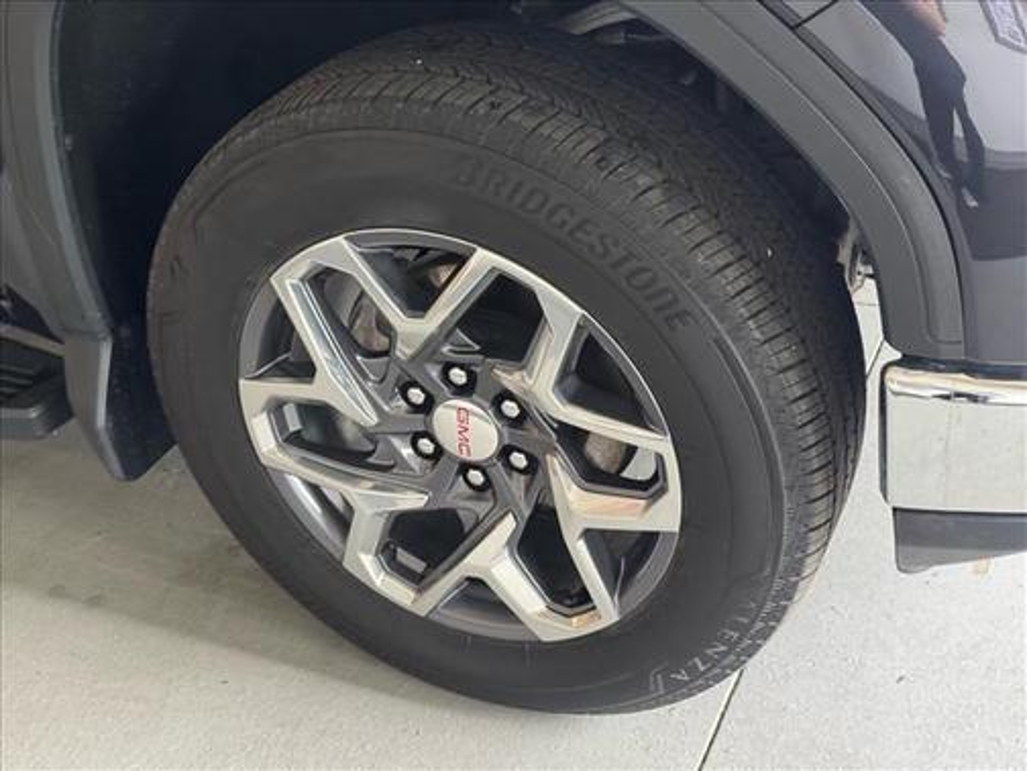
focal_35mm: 48
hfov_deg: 39.7
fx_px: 1424
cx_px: 514
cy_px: 386
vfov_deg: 30.3
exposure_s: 1/60
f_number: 1.78
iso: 250
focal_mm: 6.76
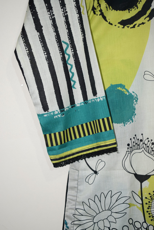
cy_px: 115
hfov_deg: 18.9
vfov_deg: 28.1
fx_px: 462
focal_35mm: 72
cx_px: 77
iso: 800
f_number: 5.3
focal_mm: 48
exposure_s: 1/80
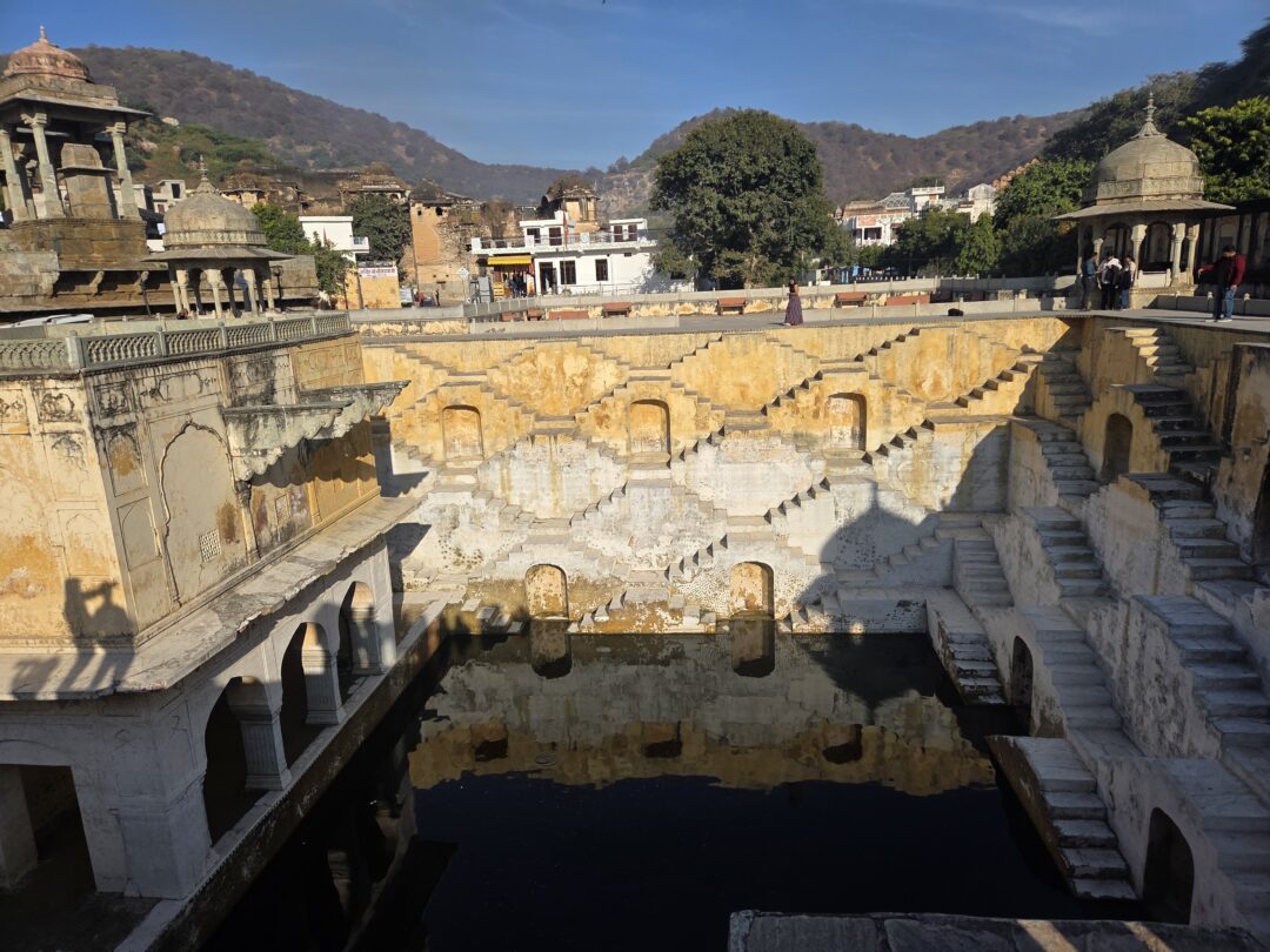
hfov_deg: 73.9
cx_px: 635
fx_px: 844
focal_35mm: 23
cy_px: 476
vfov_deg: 58.9
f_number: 1.8
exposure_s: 1/6412
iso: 80
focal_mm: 5.4
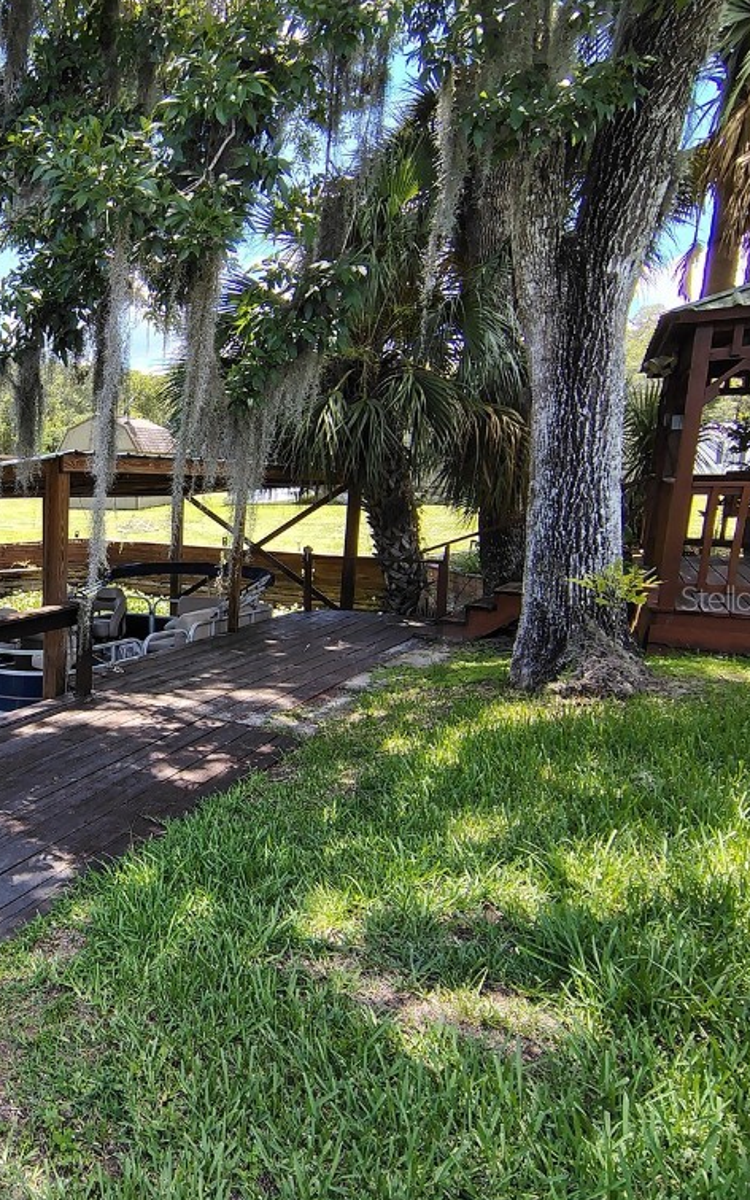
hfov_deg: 45.6
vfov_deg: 77.2
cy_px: 598
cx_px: 17
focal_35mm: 23
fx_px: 752
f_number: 2.2
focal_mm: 2.13
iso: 100
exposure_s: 1/202
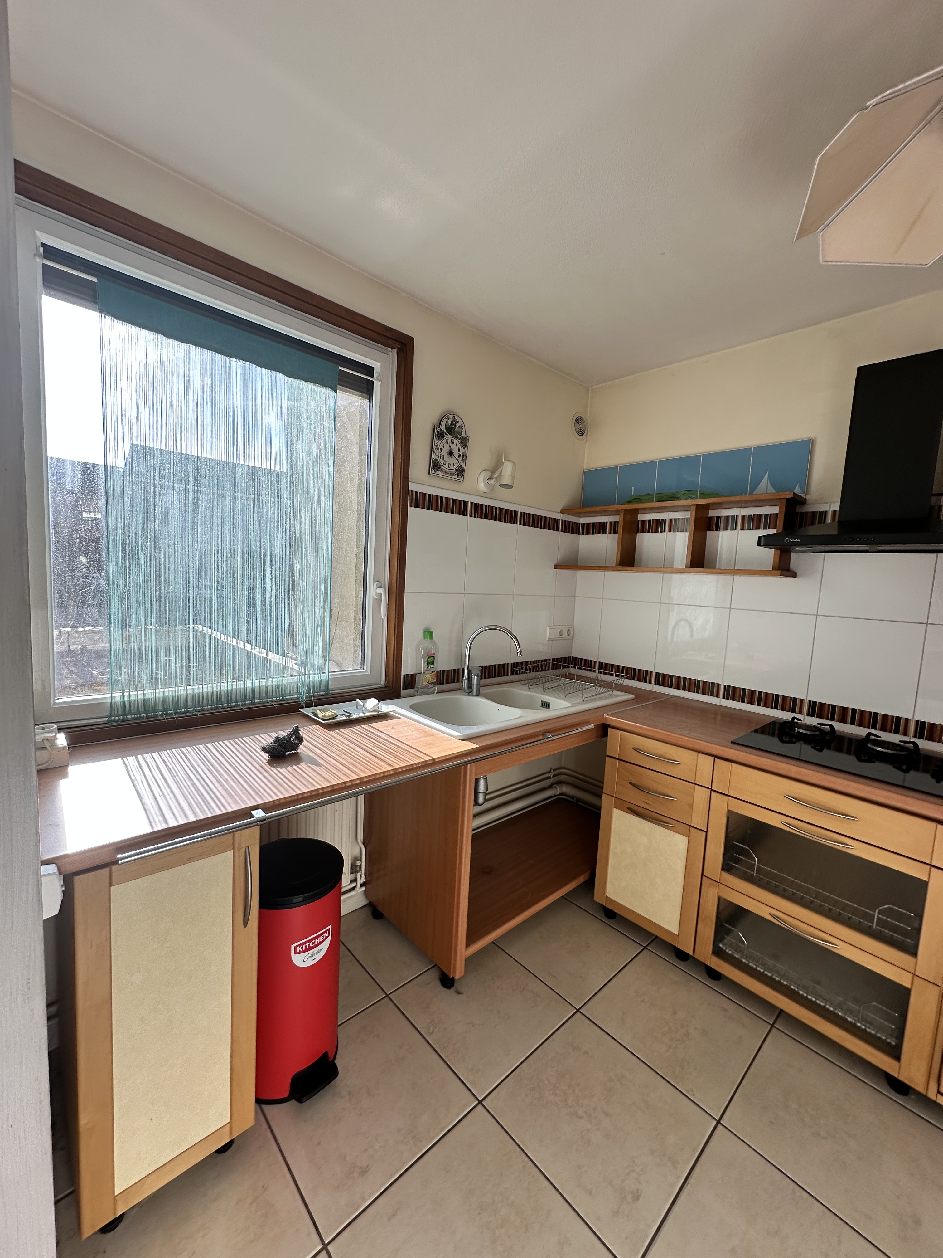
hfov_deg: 85.7
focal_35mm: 14
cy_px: 629
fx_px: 509
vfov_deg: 102.1
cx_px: 472
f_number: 2.2
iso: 40
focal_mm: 2.22
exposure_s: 1/334
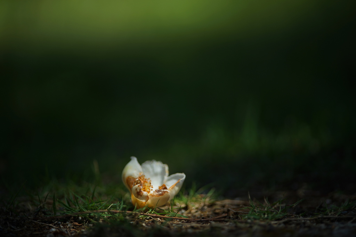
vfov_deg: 7.6
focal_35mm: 180
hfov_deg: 11.4
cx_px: 178
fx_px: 1779
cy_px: 118
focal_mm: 180
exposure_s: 1/1250
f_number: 2.8
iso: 100
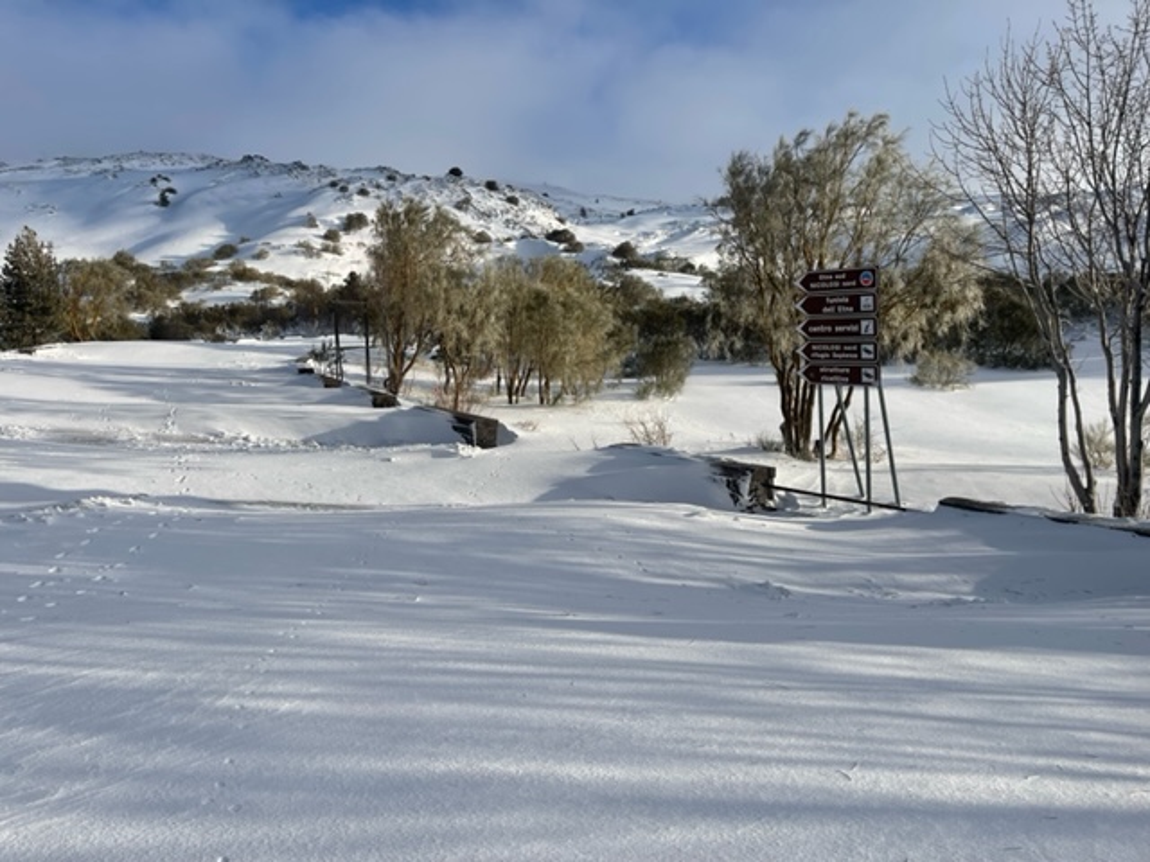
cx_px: 575
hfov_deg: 67.3
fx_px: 864
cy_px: 431
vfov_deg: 53.1
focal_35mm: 26
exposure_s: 1/5128
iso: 32
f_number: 1.6
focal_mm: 5.1
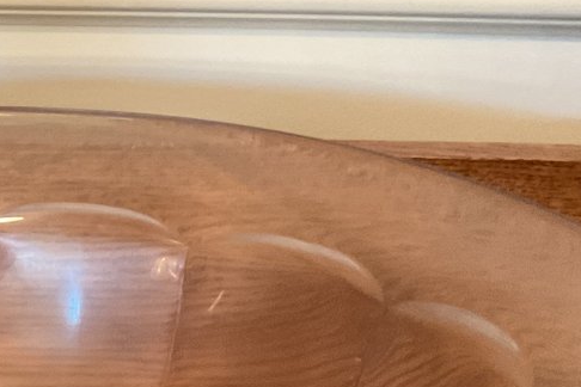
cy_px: 643
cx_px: -54
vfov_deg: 13.4
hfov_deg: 20.7
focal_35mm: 94
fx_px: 1517
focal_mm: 3
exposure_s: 1/40
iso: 320
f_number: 1.8
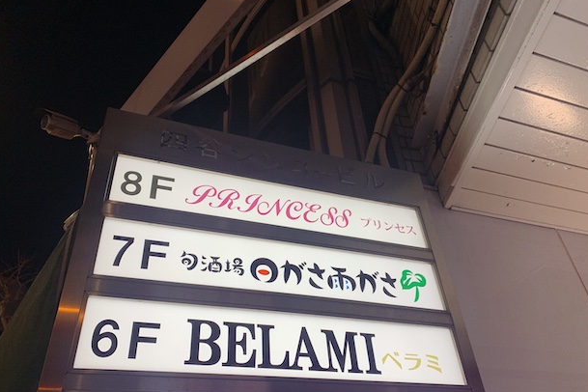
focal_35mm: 28
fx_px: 457
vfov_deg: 46.3
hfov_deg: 65.5
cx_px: 294
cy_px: 221
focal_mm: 4.25
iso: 50
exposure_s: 1/100
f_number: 1.8
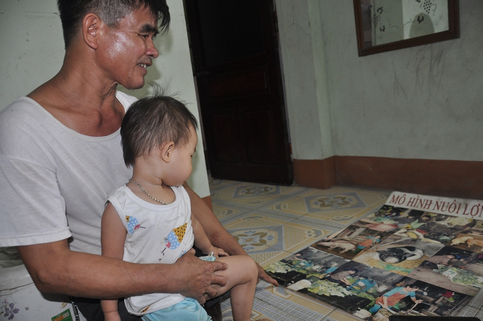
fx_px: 362
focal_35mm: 27
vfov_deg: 47.8
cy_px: 160
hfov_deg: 67.4
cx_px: 242
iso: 800
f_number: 3.5
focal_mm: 18
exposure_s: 1/60
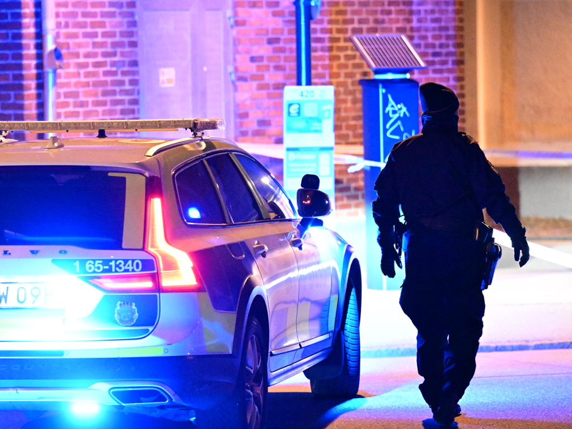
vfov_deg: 8.2
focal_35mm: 180
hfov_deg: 11.0
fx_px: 2974
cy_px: 253
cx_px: 161
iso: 9000
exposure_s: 1/100
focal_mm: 125
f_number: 2.8
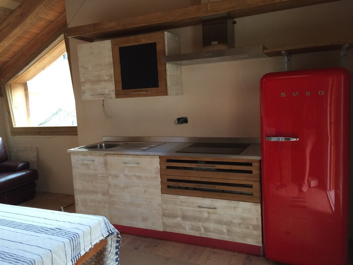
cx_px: 176
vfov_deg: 48.2
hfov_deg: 61.7
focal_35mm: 29
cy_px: 132
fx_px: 296
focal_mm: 4.15
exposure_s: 1/30
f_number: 2.2
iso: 80
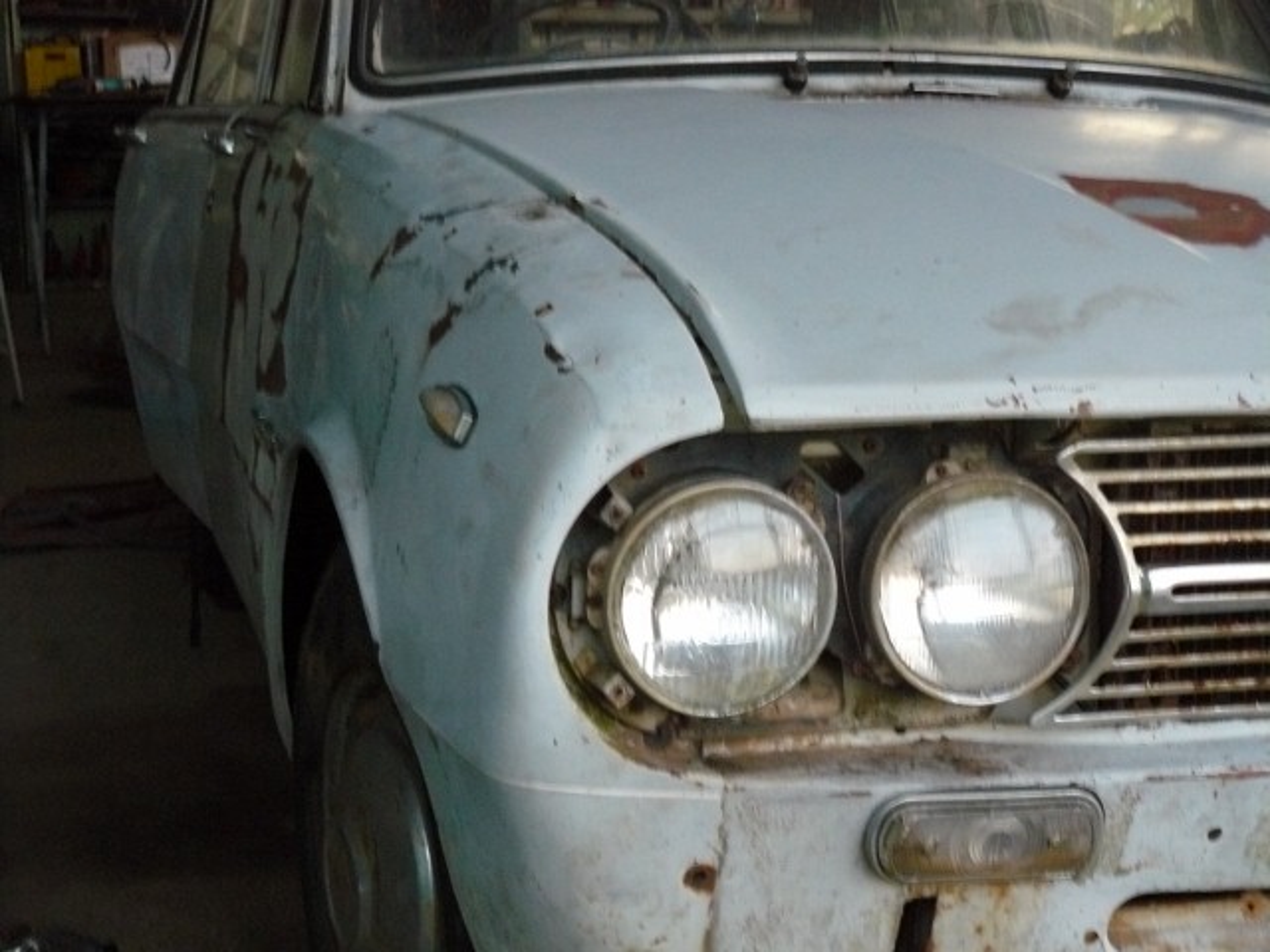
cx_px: 635
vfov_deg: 24.4
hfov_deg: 32.2
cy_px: 476
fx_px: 2201
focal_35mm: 60
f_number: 2.8
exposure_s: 1/25
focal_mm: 10.1
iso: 400
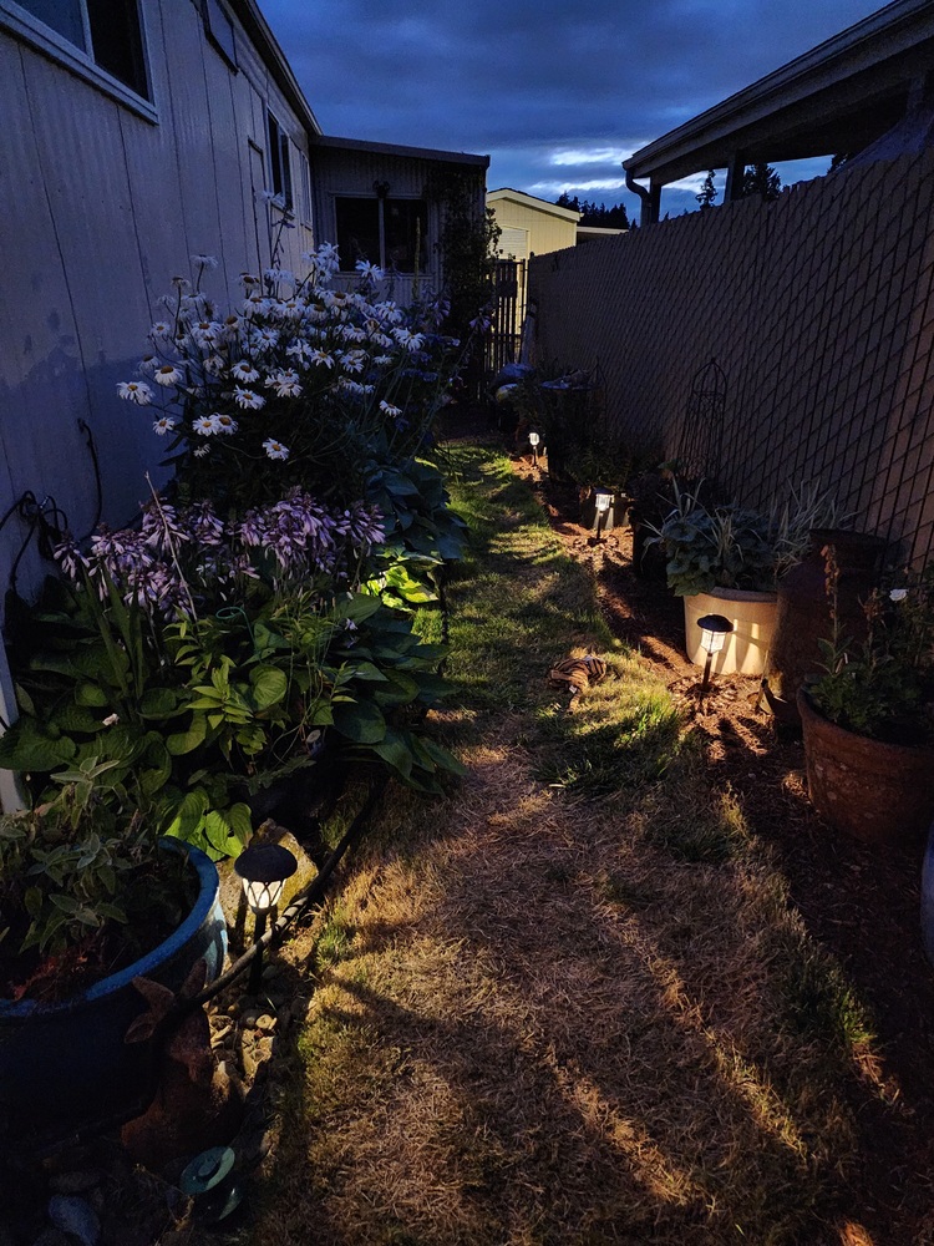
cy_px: 623
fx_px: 827
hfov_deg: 58.9
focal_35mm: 23
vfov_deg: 73.9
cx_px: 467
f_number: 1.8
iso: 2500
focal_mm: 6.4
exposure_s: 1/9.99
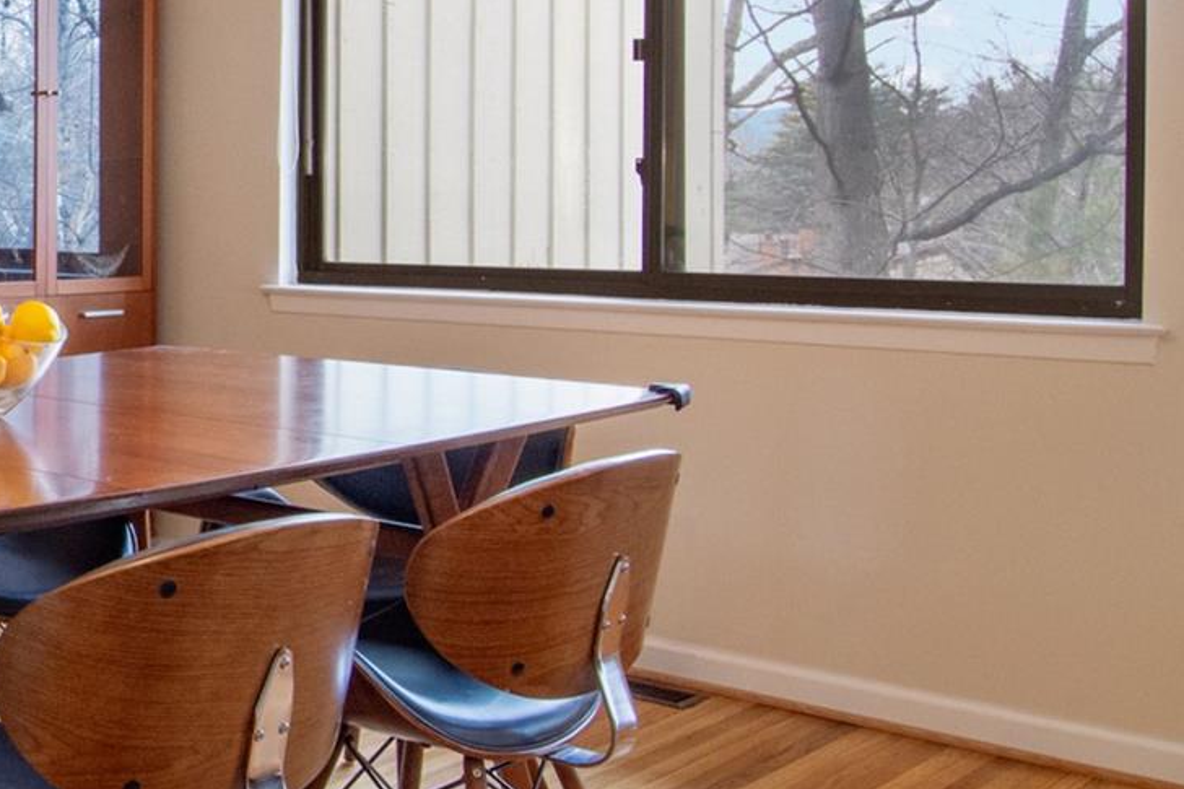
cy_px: 212
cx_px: -294
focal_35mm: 46
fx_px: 1526
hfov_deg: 33.2
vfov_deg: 28.6
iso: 640
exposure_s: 1/20
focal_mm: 11
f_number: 11
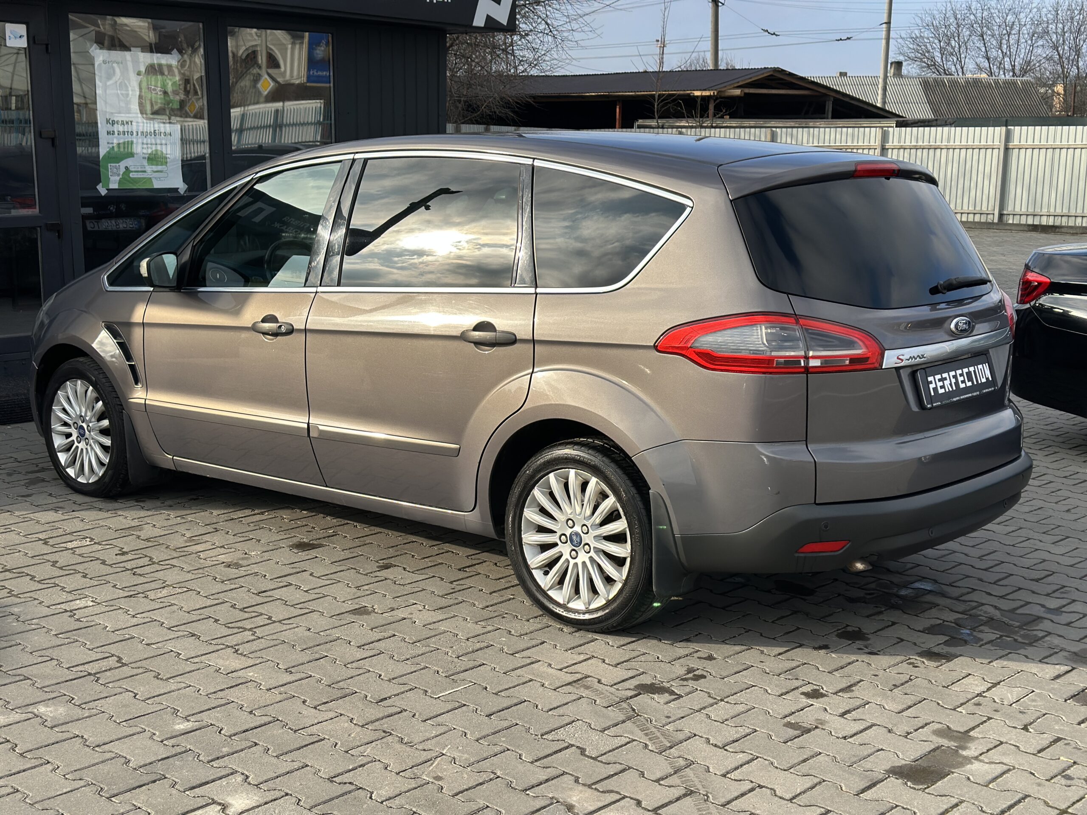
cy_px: 408
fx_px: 1507
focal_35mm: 48
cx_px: 544
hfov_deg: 39.7
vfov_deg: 30.3
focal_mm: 6.86
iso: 100
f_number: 1.78
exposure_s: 1/2809
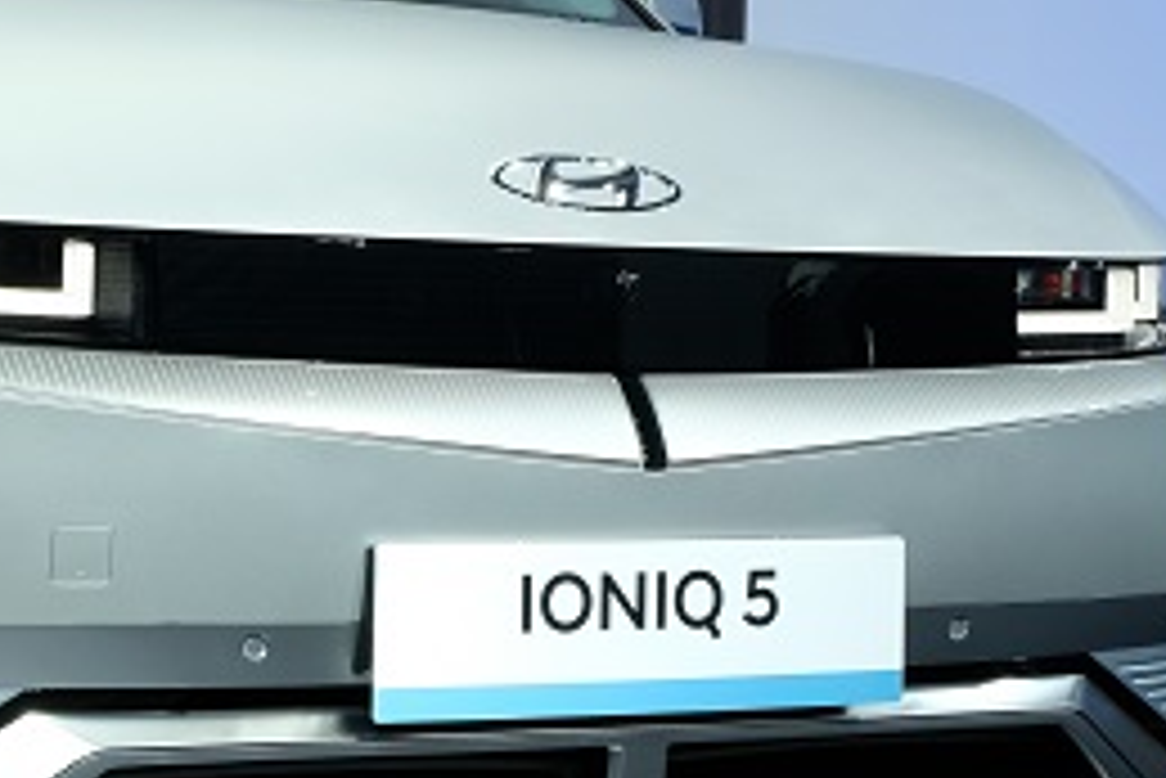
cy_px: 81
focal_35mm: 108
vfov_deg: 12.6
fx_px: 3500
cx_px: 576
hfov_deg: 18.9
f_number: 10
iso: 800
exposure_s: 1/100
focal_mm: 23.3
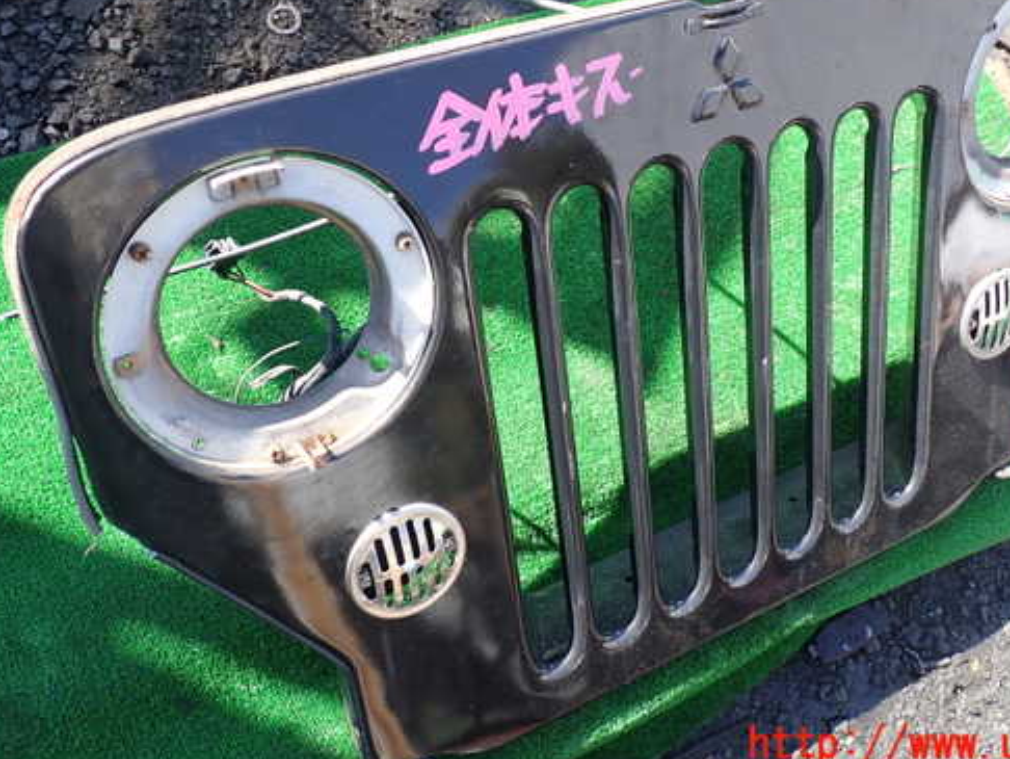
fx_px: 1080
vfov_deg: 38.5
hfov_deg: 49.9
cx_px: 594
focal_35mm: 37
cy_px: 304
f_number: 3.2
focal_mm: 5.4
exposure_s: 1/160
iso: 100
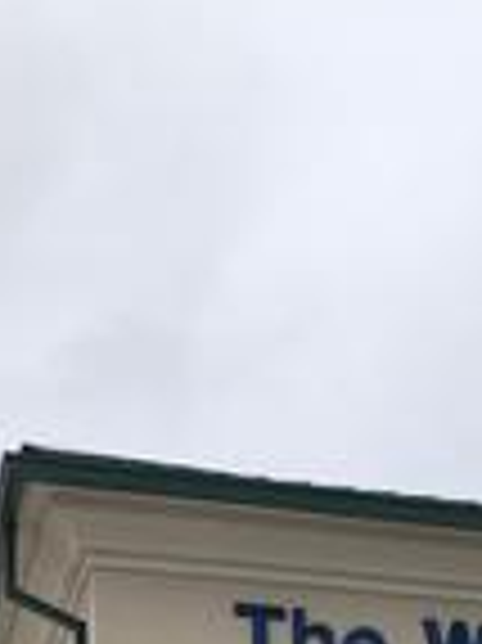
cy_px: 959
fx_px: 1636
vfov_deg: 19.5
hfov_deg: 16.1
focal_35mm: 88
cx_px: 565
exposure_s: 1/685
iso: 20
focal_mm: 3.99
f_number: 1.8
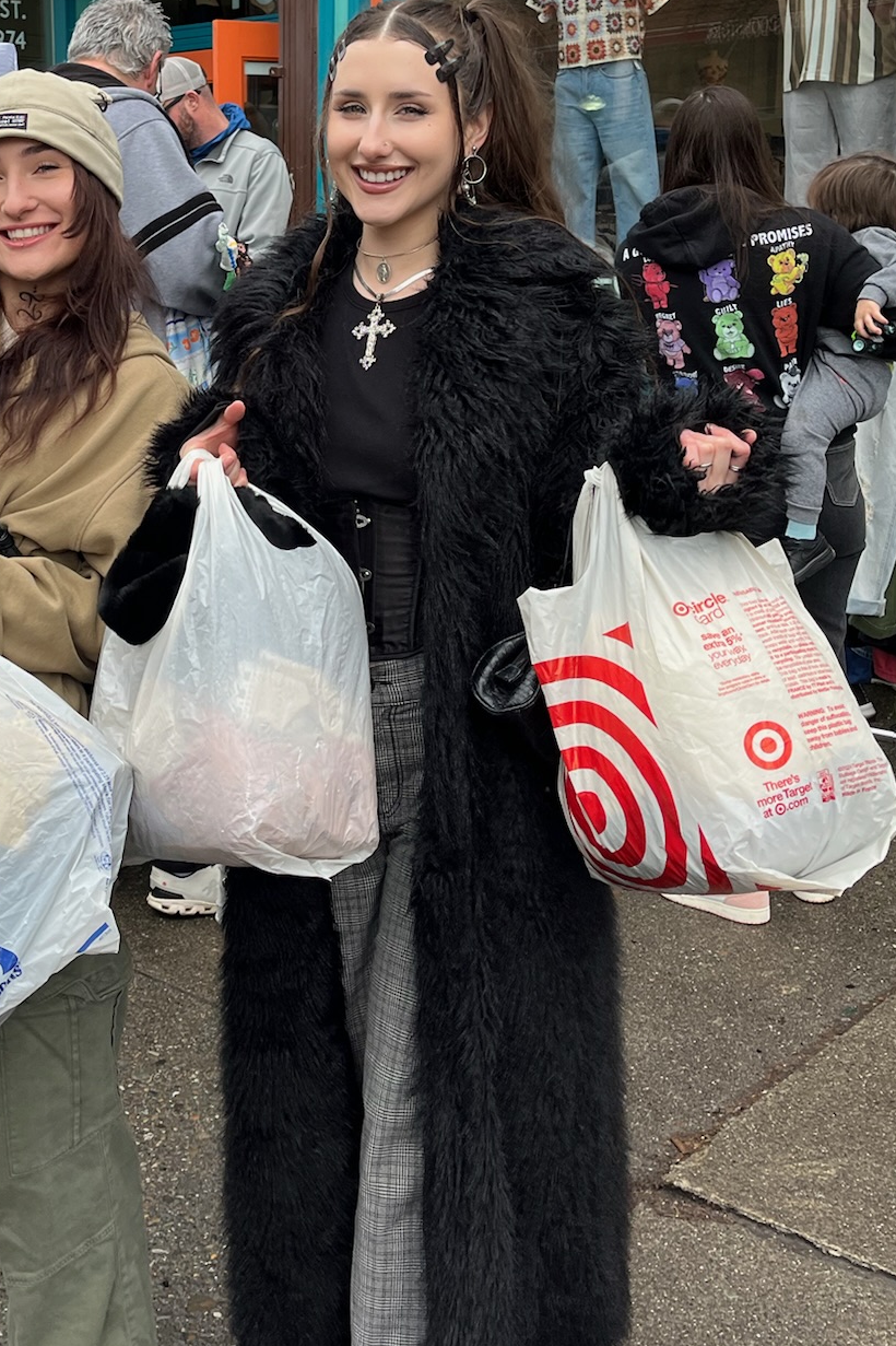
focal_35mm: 45
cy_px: 482
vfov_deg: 43.2
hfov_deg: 29.3
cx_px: 211
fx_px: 1681
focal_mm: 5.1
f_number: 1.6
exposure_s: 1/412
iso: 50
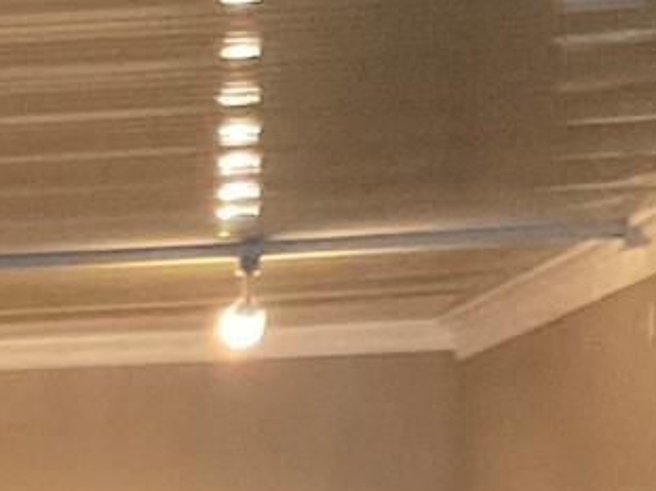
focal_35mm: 191
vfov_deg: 7.3
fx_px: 3618
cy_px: 1161
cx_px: -479
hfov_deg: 9.9
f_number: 1.8
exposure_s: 1/30
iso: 500
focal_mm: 3
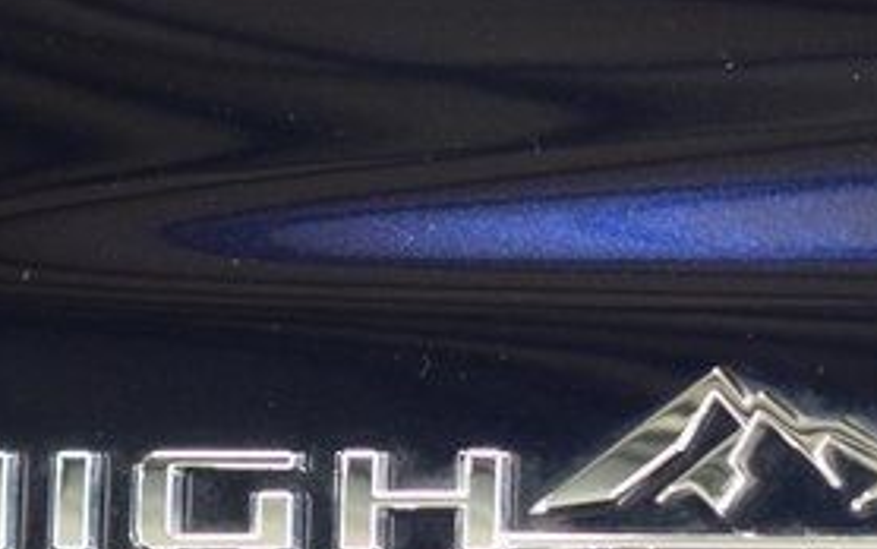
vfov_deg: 5.3
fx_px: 5882
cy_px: 604
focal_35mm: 246
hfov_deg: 8.5
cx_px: 571
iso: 1600
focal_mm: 70
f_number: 2.8
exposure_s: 1/50
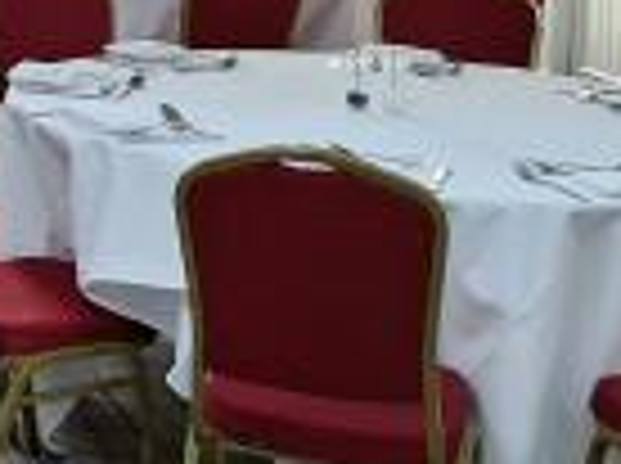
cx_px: -482
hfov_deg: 15.8
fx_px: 1916
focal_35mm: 107
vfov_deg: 13.2
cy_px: -185
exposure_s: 1/50
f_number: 1.8
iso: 50
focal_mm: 5.54
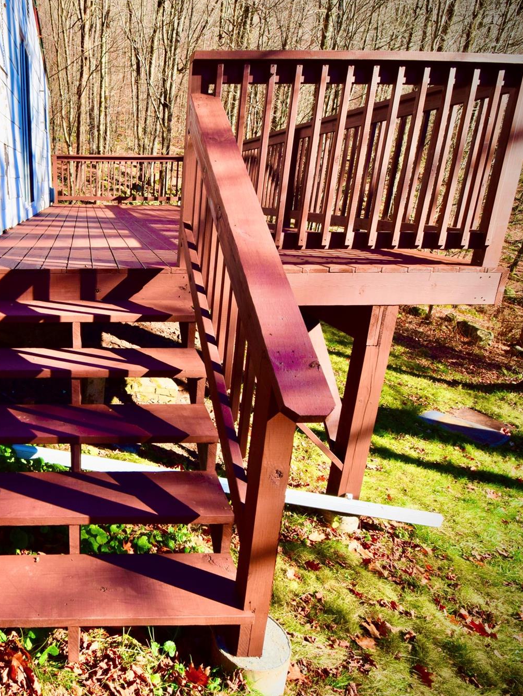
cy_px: 344
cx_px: 92
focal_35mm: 22
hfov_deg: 56.0
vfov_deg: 76.4
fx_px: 443
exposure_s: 1/50
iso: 100
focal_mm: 10
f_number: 13
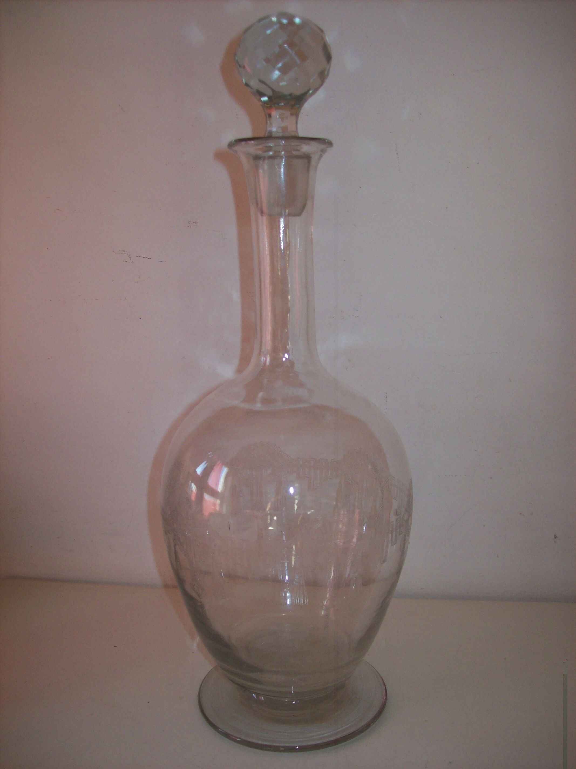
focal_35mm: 36
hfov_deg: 39.6
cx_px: 288
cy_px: 384
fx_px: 799
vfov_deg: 51.4
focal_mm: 6
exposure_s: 1/64
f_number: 2.7
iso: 80
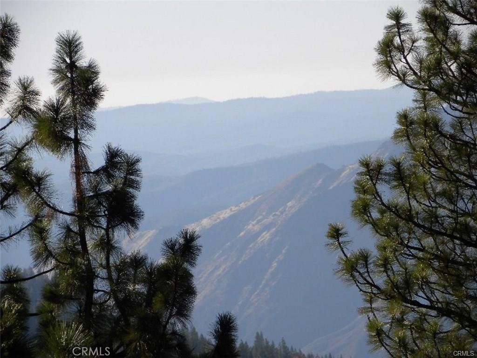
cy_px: 179
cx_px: 238
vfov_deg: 4.4
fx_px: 4644
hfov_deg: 5.9
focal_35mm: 337
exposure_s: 1/343
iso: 64
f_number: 5.6
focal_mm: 59.9
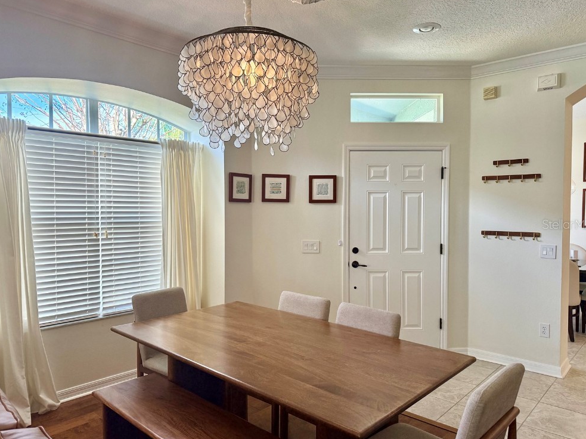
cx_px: 293
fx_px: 423
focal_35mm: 25
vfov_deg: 54.9
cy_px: 224
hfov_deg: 69.4
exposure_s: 1/195
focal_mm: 6.76
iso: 200
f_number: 1.78
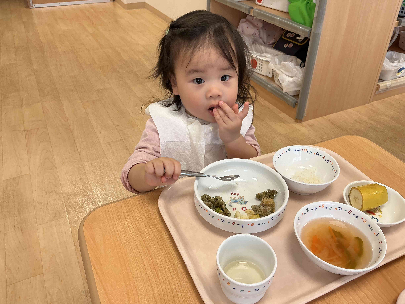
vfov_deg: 48.2
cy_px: 152
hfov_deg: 61.7
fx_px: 339
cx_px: 202
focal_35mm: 29
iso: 20
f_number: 1.8
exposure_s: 1/120
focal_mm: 3
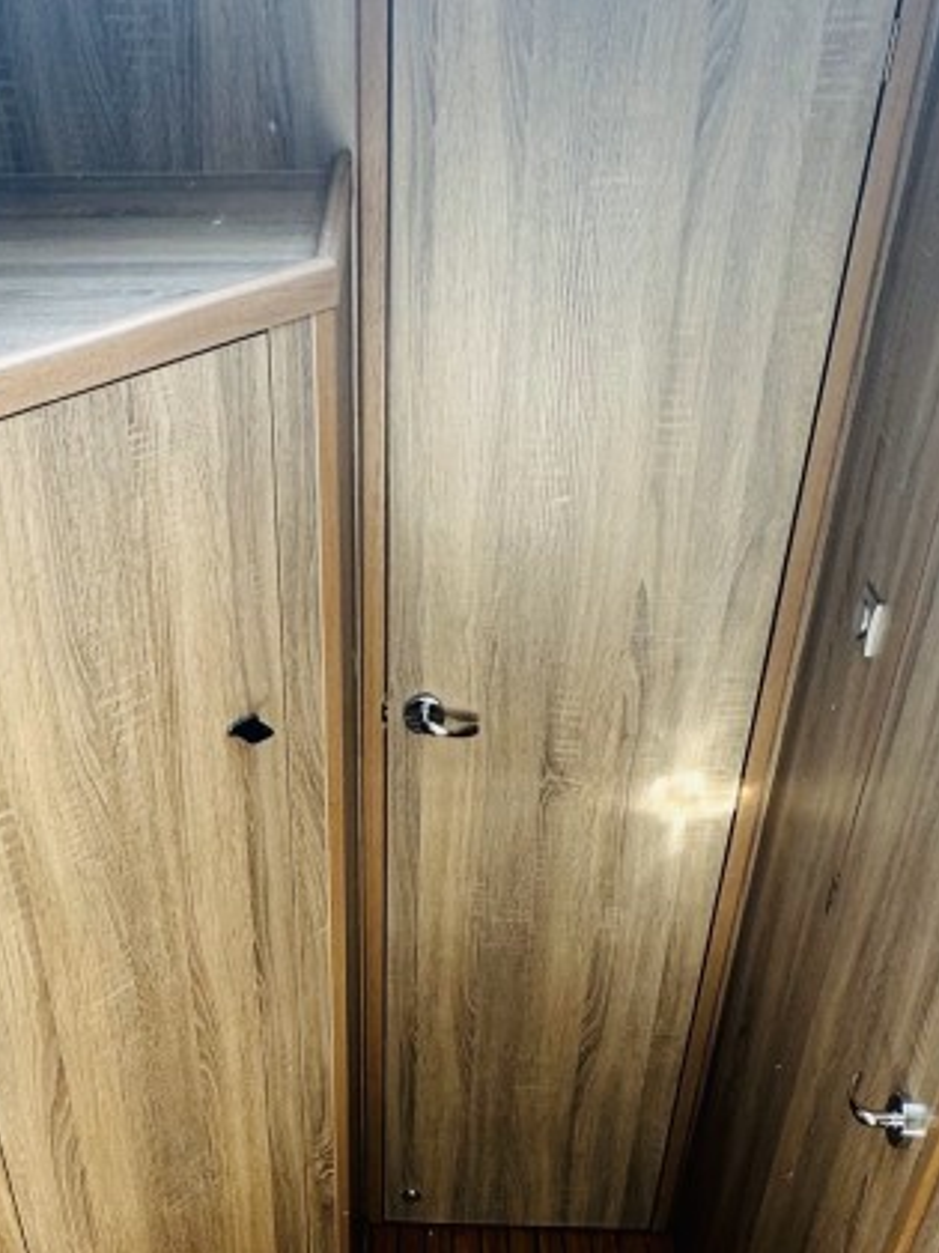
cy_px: 1116
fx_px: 1447
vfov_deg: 43.0
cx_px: 346
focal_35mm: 40
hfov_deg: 35.7
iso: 50
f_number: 2.2
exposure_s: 1/99
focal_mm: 2.22
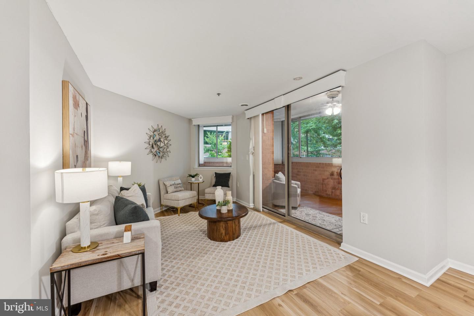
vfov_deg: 81.2
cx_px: 237
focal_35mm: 14
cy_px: 158
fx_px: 184
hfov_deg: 104.3
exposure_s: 1/4
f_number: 8
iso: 200
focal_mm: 14
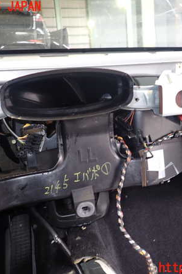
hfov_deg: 37.6
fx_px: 266
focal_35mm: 35
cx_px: 113
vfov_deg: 54.5
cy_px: 138
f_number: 2
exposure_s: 1/30
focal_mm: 4.5
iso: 200
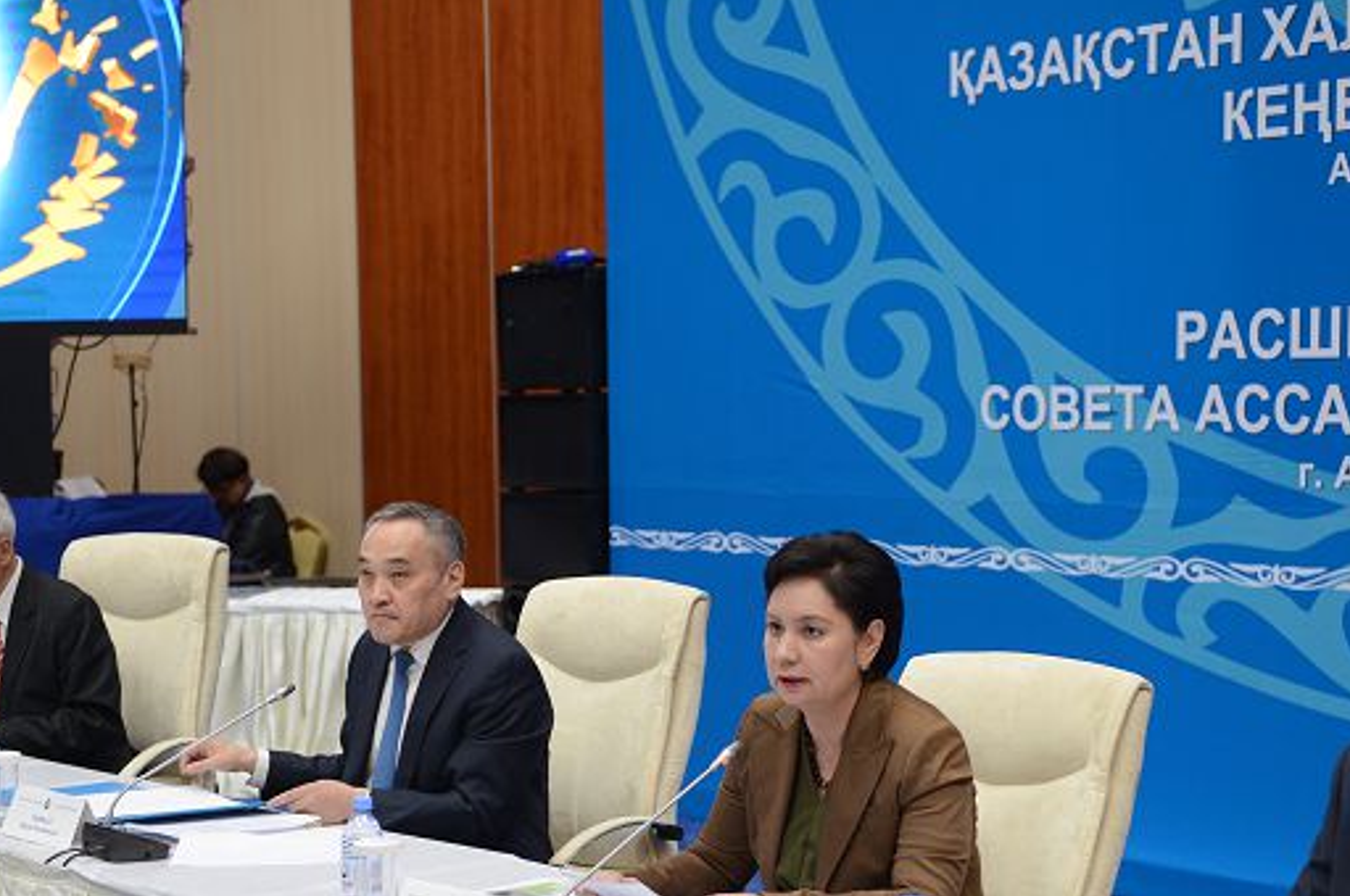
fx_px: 2809
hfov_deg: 27.0
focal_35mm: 75
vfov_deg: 18.1
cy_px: 630
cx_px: 683
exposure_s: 1/125
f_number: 3.2
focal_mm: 48
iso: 1600
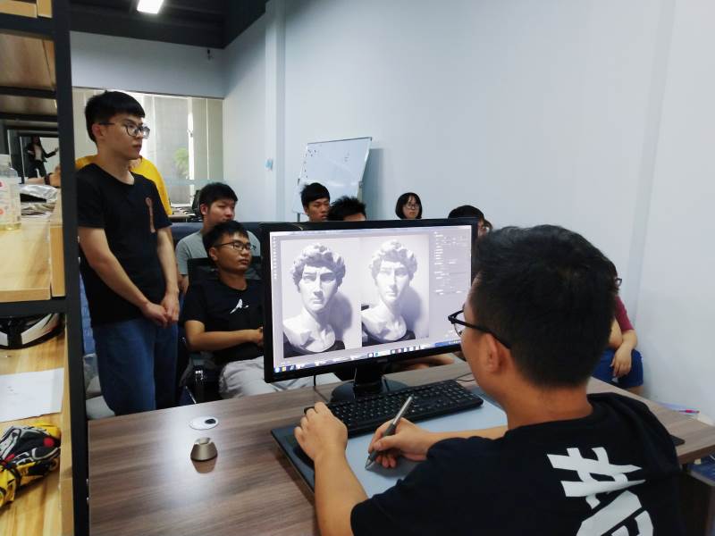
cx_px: 358
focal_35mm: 30
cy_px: 268
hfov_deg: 60.0
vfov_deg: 46.8
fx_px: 620
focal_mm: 3.95
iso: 169
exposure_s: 1/50
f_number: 1.8
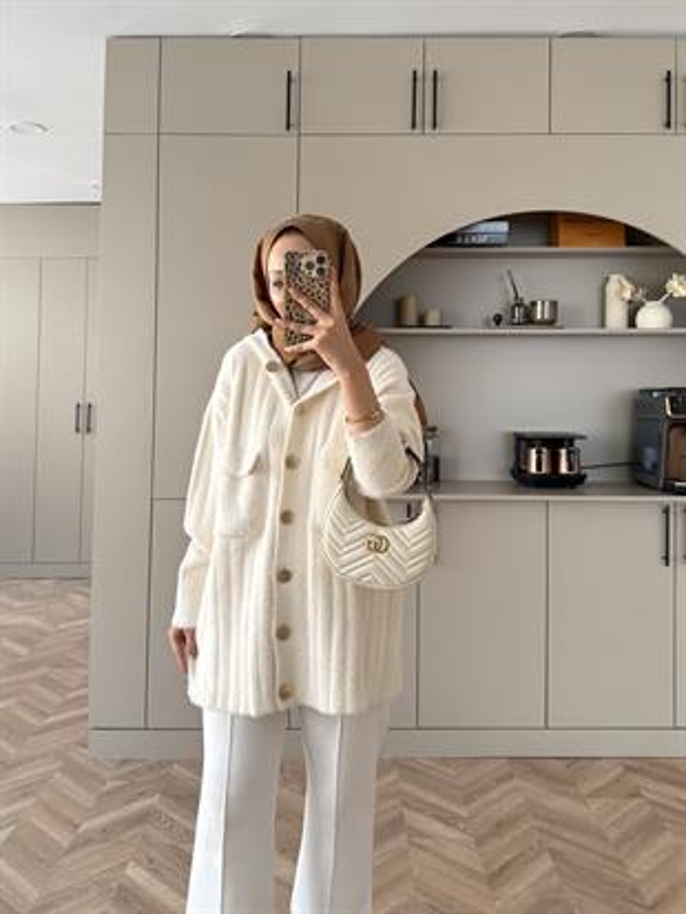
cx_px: 343
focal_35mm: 24
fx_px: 634
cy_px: 457
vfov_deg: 71.6
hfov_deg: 56.8
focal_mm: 6.76
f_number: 1.78
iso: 160
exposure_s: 1/121
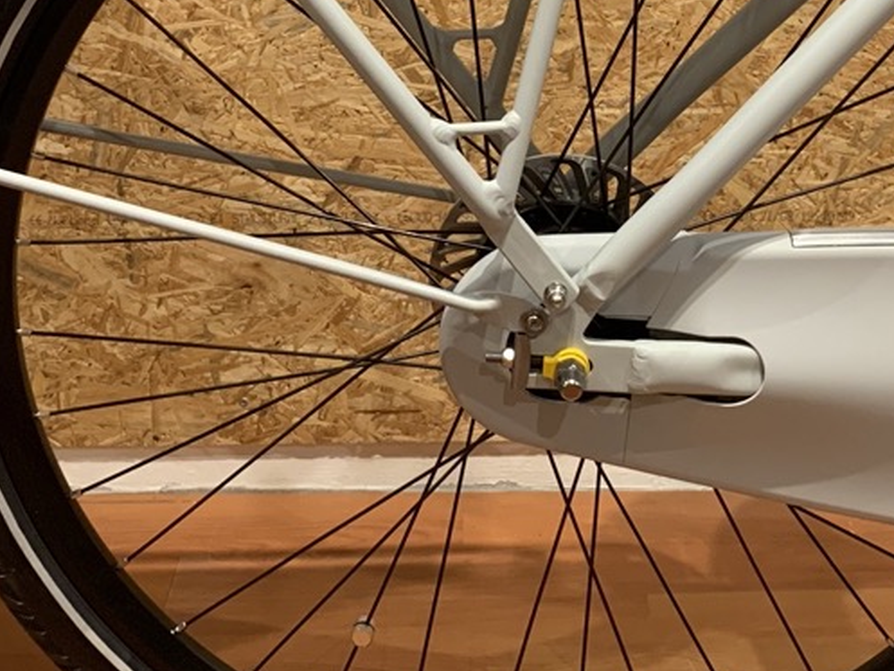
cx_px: 543
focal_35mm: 67
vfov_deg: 21.4
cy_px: 59
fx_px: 1731
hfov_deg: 28.9
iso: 200
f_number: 1.8
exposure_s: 1/50
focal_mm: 4.25
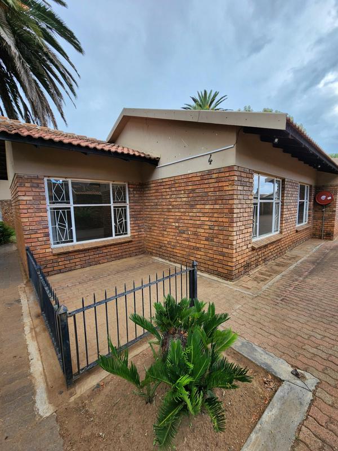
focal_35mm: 13
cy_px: 226
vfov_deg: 106.2
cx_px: 169
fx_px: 169
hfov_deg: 89.9
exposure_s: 1/295
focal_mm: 2.2
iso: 50
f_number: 2.2
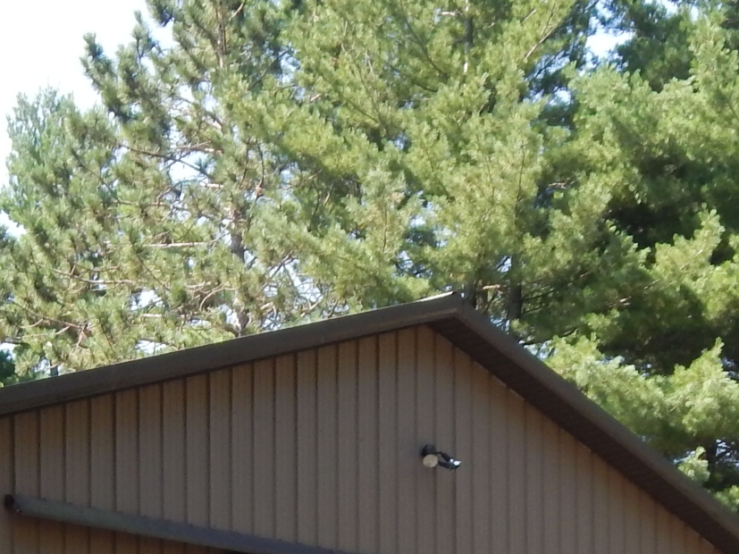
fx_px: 2305
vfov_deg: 13.0
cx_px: 101
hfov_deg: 18.0
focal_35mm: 108
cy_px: 805
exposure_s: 1/320
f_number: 3.2
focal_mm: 5.6
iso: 125
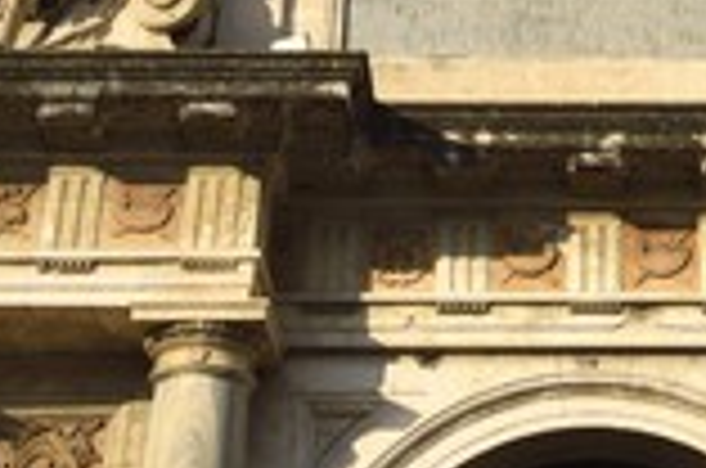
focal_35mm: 118
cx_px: 585
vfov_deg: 11.4
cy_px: -81
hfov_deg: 17.2
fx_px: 2309
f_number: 14
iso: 200
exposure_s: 1/250
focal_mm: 44
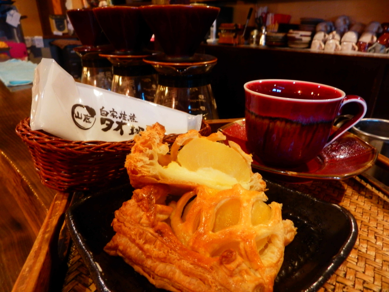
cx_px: 194
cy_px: 146
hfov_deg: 71.6
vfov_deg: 56.8
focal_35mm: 24
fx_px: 270
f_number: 3
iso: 250
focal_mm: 4.2
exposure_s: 1/4
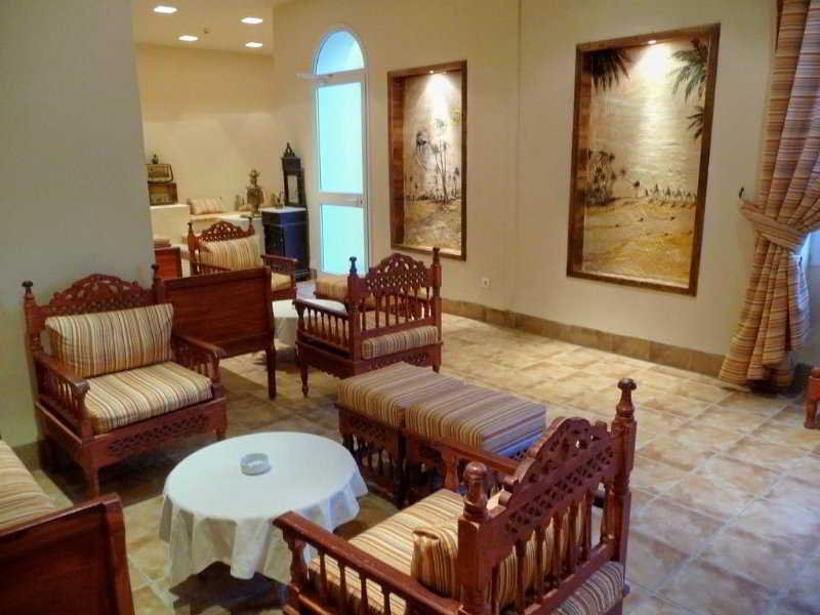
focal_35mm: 28
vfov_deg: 49.7
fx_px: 663
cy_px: 308
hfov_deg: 63.4
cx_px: 410
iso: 400
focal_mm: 4.7
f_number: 3.3
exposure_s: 1/13
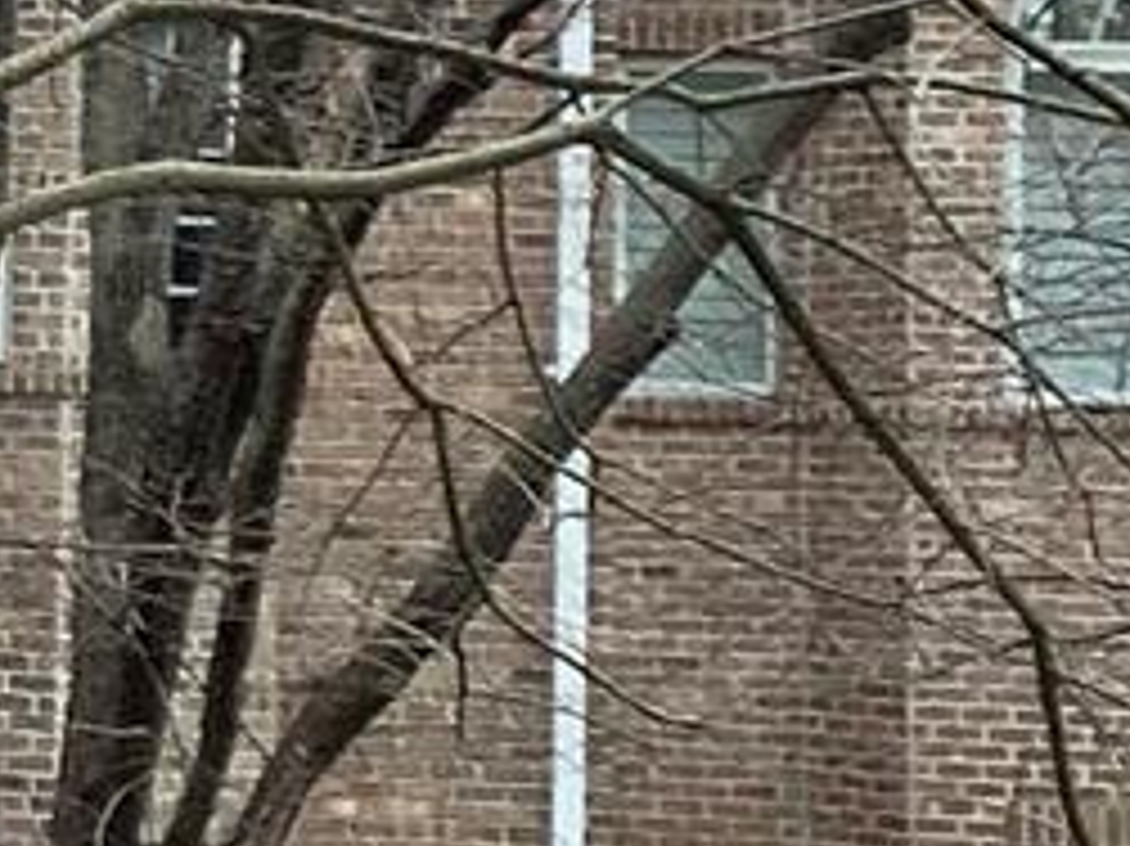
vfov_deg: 7.4
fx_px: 6460
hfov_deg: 9.5
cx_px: -918
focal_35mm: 198
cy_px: -90
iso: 32
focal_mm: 3.3
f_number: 2.4
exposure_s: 1/120
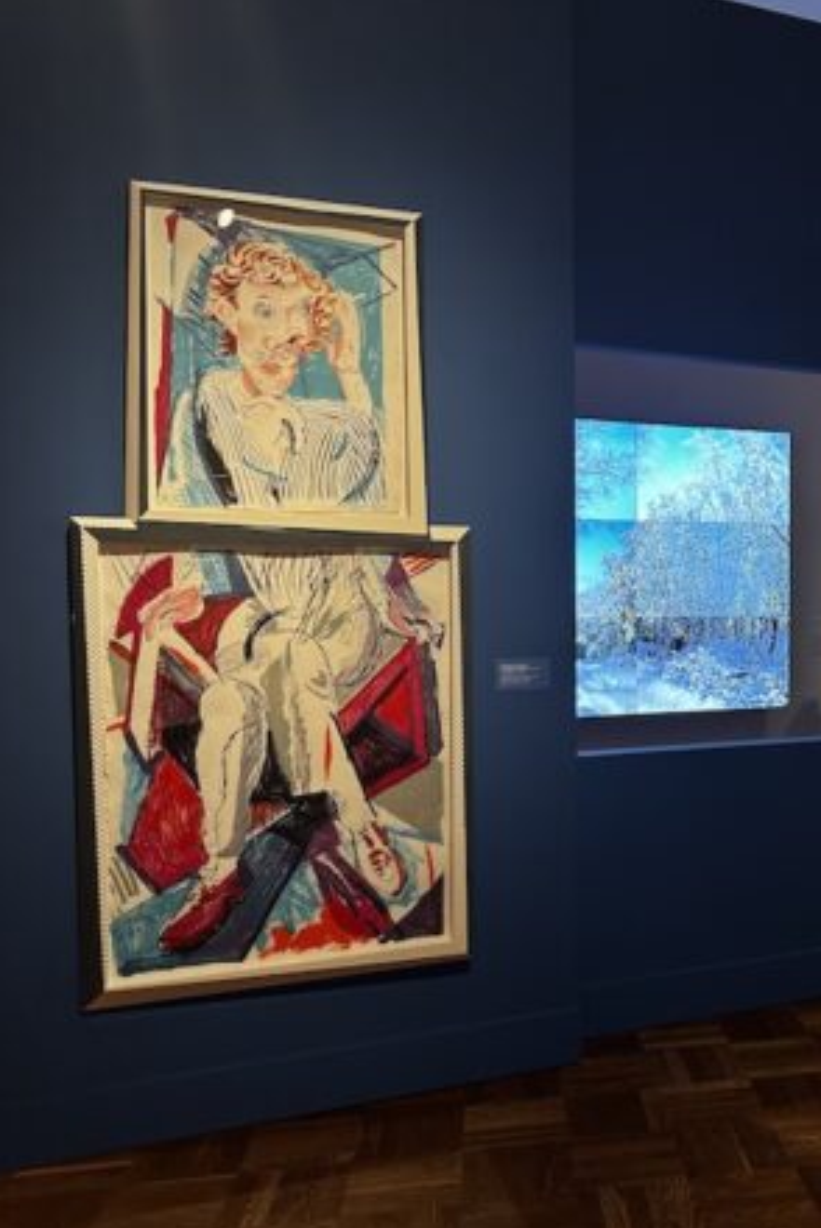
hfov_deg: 36.1
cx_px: 768
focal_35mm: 34
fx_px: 1161
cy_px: 622
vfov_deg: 55.8
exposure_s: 1/60
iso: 200
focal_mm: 6.86
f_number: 1.78
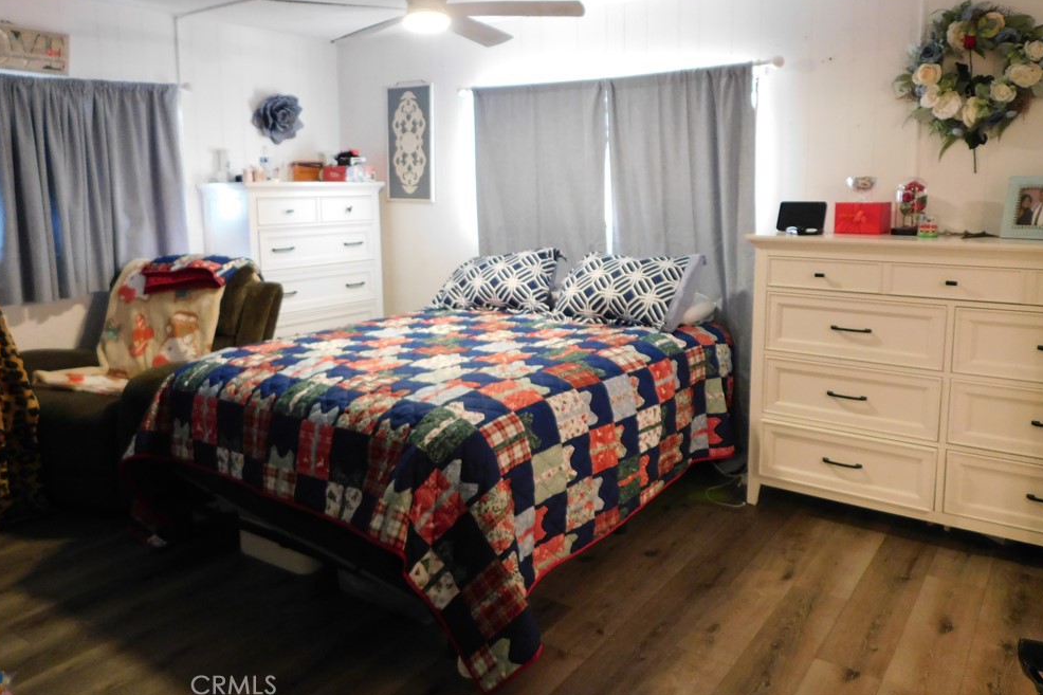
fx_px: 782
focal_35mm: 27
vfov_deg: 47.7
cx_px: 531
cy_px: 294
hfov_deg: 67.4
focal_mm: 4.5
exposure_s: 1/15
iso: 400
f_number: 3.1
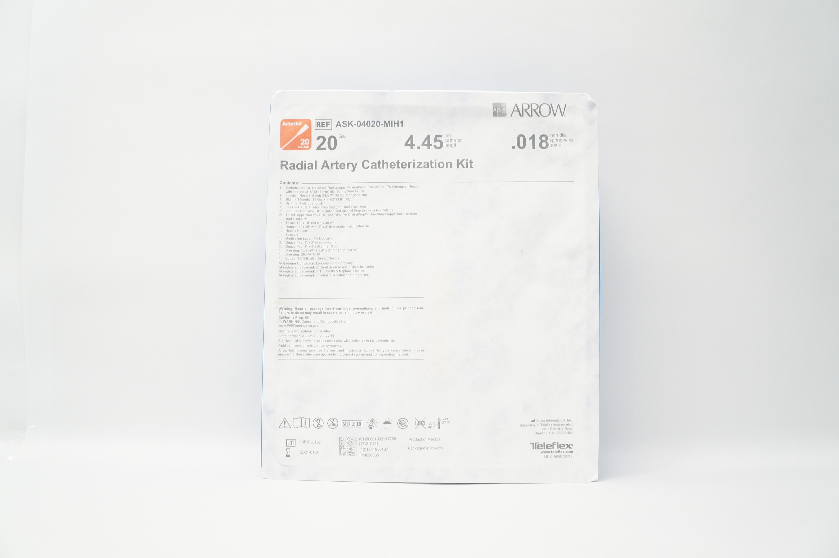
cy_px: 279
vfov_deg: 47.8
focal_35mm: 27
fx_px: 629
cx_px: 420
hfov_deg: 67.4
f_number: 7.1
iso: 800
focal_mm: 18
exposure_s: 1/40
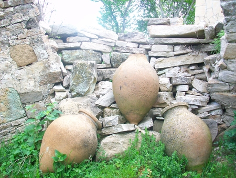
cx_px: 118
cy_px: 89
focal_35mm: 32
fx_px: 218
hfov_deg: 56.8
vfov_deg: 44.2
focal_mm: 5.7
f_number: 2.8
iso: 64
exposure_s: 1/80
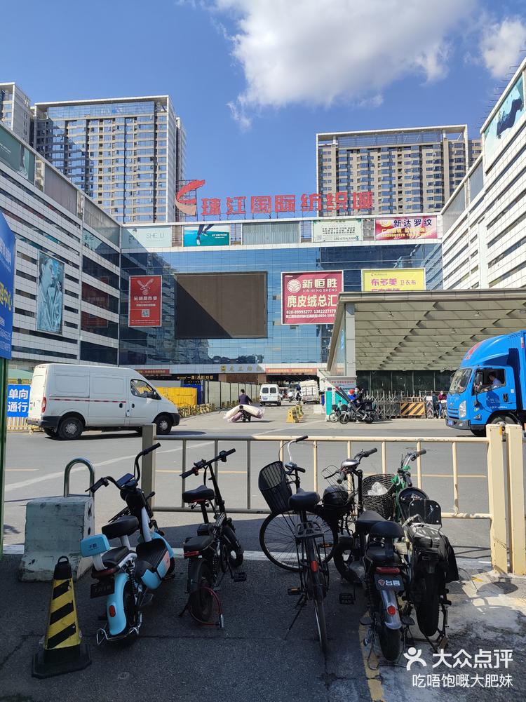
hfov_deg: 54.9
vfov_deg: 69.4
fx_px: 507
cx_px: 263
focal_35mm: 25
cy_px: 351
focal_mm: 5.96
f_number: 1.75
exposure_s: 1/1000
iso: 50
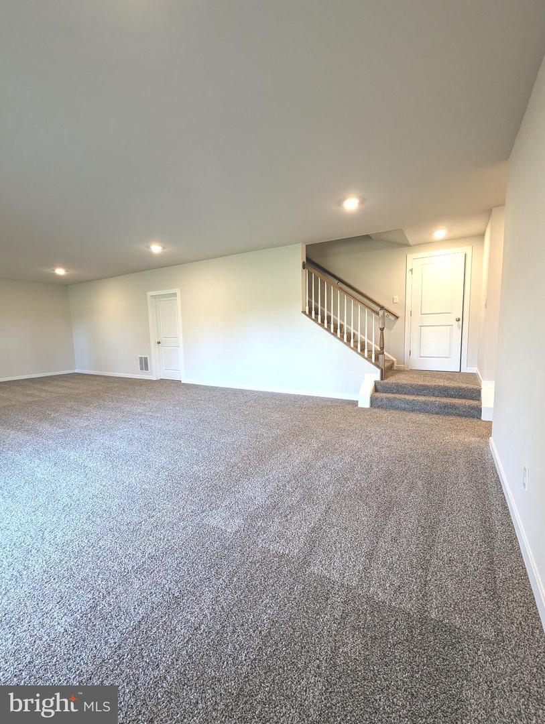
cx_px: 272
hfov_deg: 90.1
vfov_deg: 106.1
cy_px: 362
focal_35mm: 13
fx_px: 272
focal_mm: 1.95
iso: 79
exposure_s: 1/24
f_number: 2.2
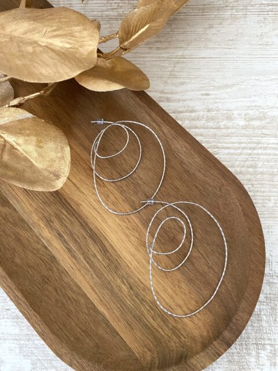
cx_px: 139
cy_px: 186
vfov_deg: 67.3
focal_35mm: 26
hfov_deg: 53.1
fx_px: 278
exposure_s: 1/60
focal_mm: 4.25
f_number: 1.8
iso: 320
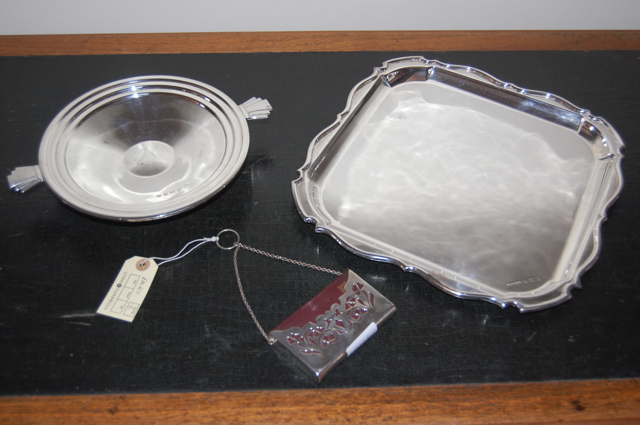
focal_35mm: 42
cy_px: 212
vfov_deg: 31.8
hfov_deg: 46.4
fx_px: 746
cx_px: 320
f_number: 4.2
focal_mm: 28
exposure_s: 1/60
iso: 400
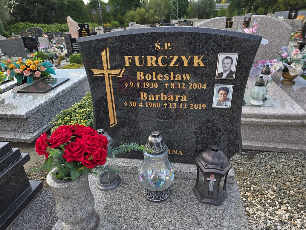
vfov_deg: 58.9
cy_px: 115
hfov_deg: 73.9
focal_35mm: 23
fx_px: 203
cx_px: 153
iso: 20
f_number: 1.7
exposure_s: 1/180
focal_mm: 6.3
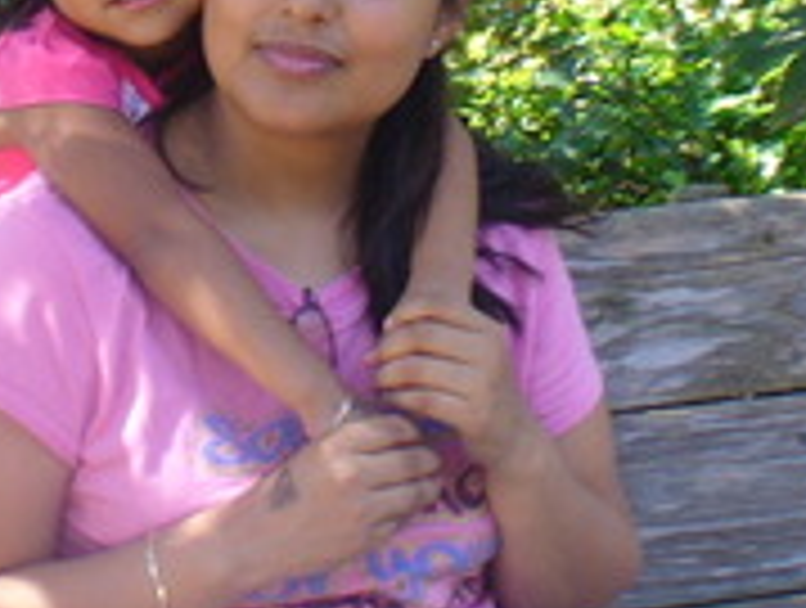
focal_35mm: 132
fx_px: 3080
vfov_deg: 11.2
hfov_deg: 14.9
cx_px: 216
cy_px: 14
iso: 100
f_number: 2.8
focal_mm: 6.1
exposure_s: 1/60
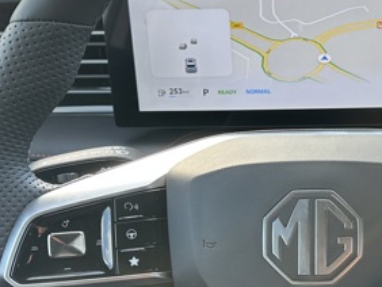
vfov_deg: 21.5
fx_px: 751
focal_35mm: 68
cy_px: 198
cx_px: 312
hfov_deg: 27.9
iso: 64
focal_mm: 6.86
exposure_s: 1/150
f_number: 1.78
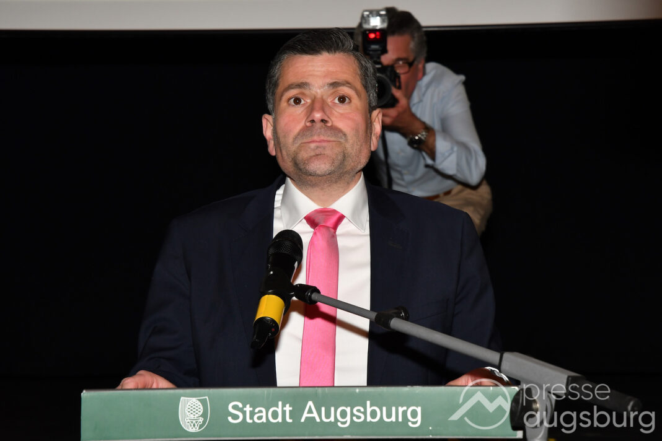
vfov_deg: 16.6
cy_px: 220
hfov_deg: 24.6
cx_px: 331
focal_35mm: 82
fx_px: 1517
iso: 400
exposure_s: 1/250
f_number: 5.6
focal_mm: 55
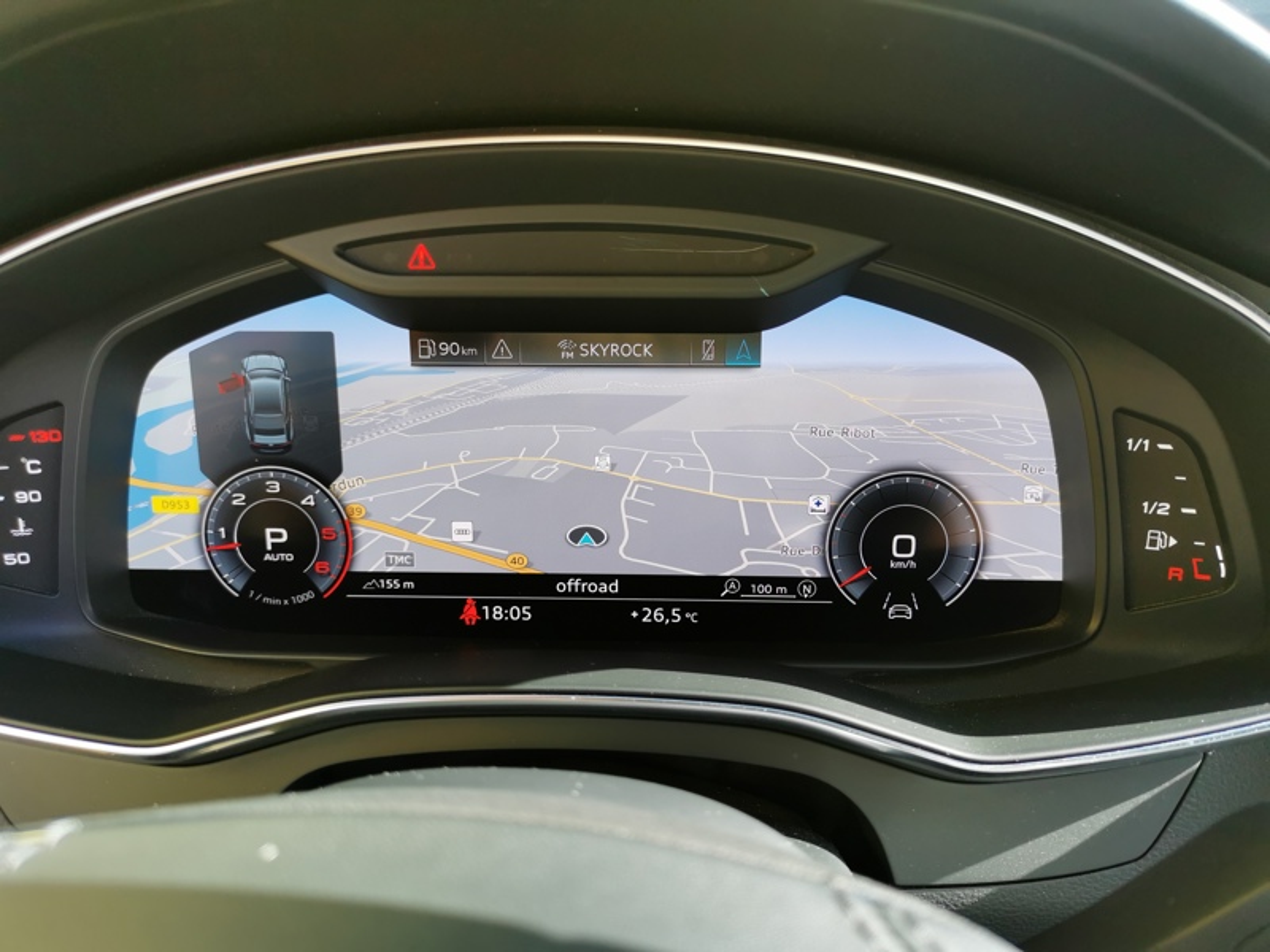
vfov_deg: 51.4
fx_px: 991
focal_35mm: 27
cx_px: 635
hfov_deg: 65.3
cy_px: 476
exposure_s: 1/194
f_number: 1.8
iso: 50
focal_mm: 5.58
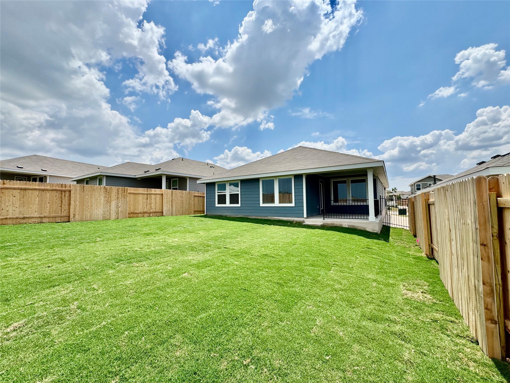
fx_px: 206
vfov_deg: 85.7
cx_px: 255
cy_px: 192
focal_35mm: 14
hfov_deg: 102.1
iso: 50
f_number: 2.2
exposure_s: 1/2985
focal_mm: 2.22
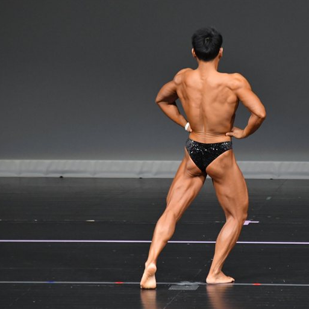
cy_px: 154
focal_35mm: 481
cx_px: 227
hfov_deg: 3.6
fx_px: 4858
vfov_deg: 3.6
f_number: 5.6
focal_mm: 250
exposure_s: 1/400
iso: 4000
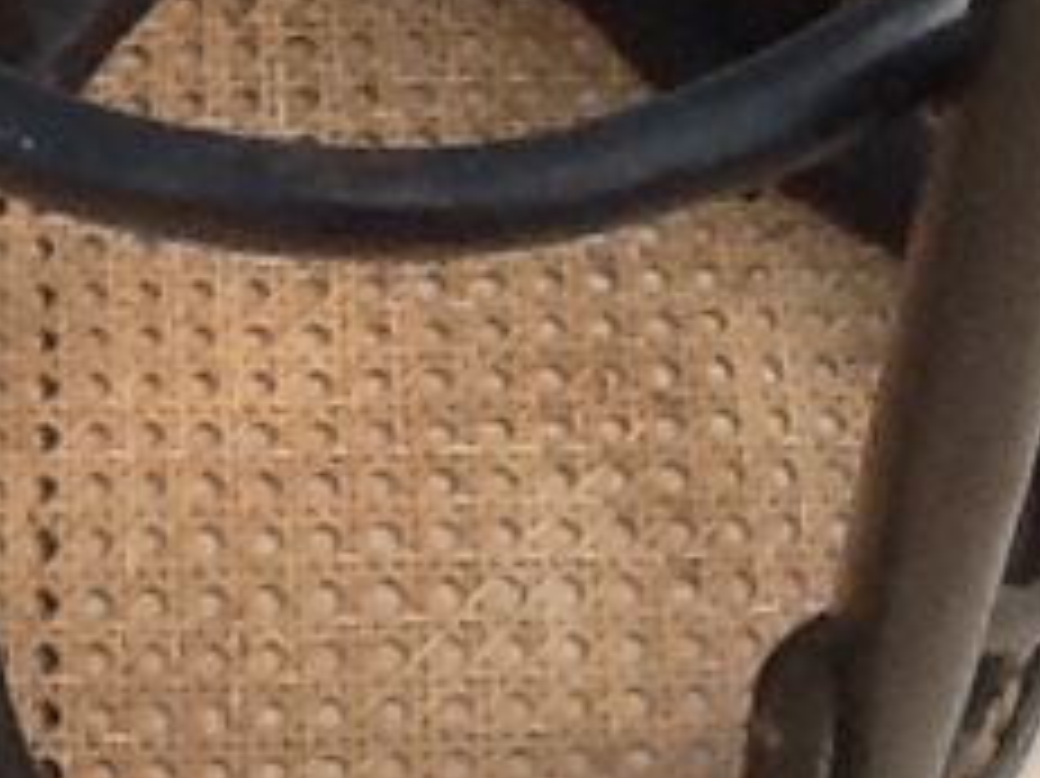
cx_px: -369
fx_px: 5495
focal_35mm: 183
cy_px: -63
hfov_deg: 10.5
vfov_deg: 8.1
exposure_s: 1/278
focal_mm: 2.03
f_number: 2.4
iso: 40
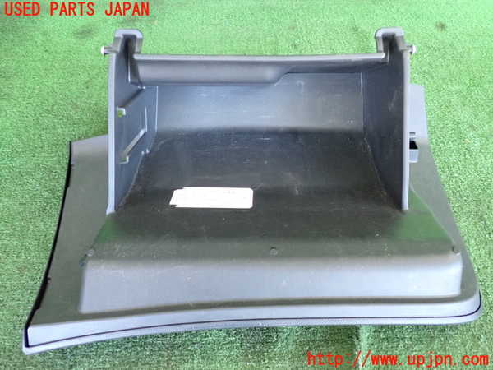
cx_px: 246
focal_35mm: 30
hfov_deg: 60.0
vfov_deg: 46.8
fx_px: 427
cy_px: 185
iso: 1250
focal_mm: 5.4
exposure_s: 1/125
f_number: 2.3
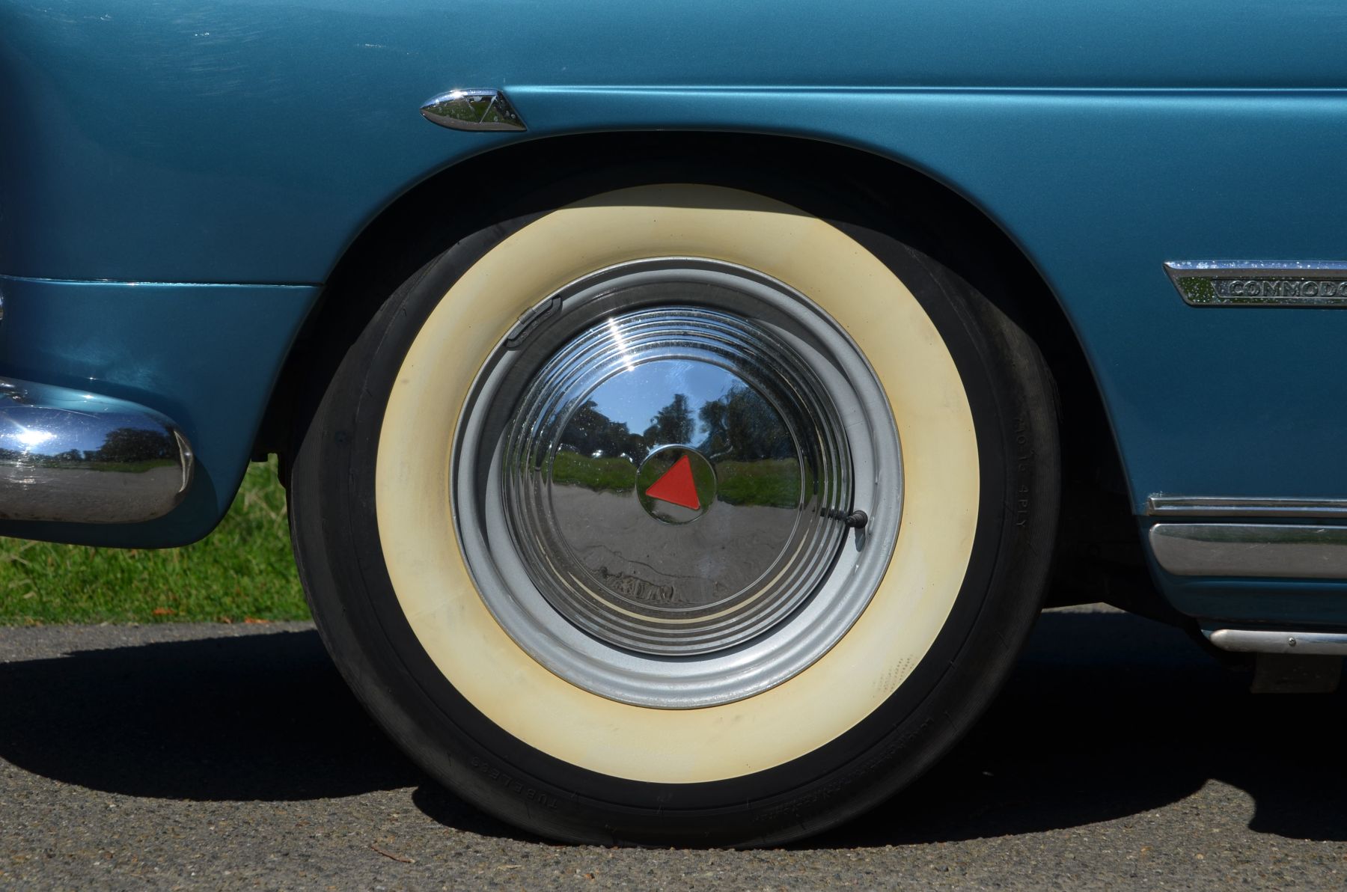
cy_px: 446
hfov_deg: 13.4
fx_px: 5713
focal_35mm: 153
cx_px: 674
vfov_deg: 8.9
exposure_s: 1/400
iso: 100
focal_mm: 102
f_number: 10
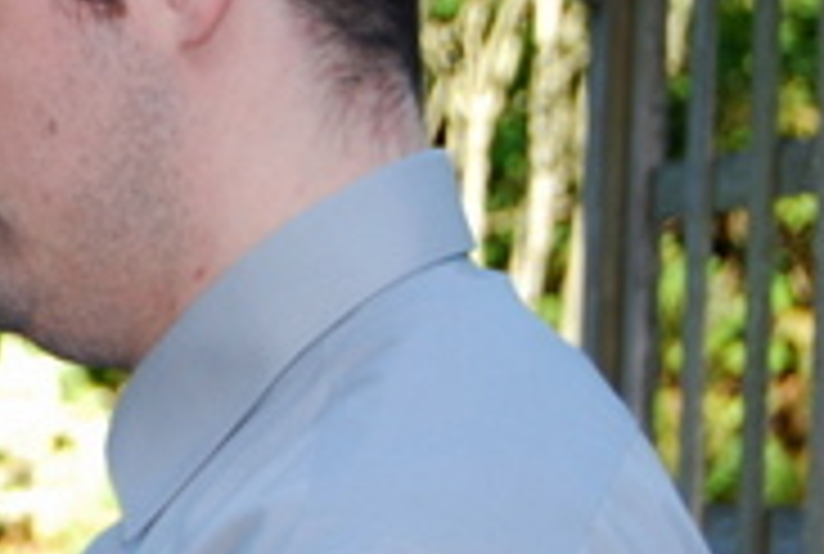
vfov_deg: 6.3
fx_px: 5048
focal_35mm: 220
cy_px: 448
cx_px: -581
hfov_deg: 9.0
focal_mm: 42
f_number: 5.3
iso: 200
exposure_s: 1/125
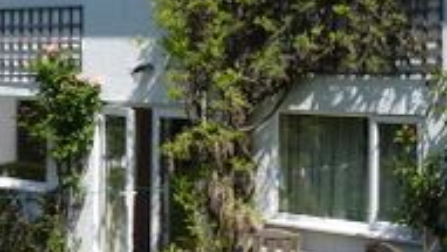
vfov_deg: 12.2
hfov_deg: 21.5
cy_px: 40
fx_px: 1175
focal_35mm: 99
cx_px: 197
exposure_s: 1/800
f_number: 3.5
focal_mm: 4.92
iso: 80
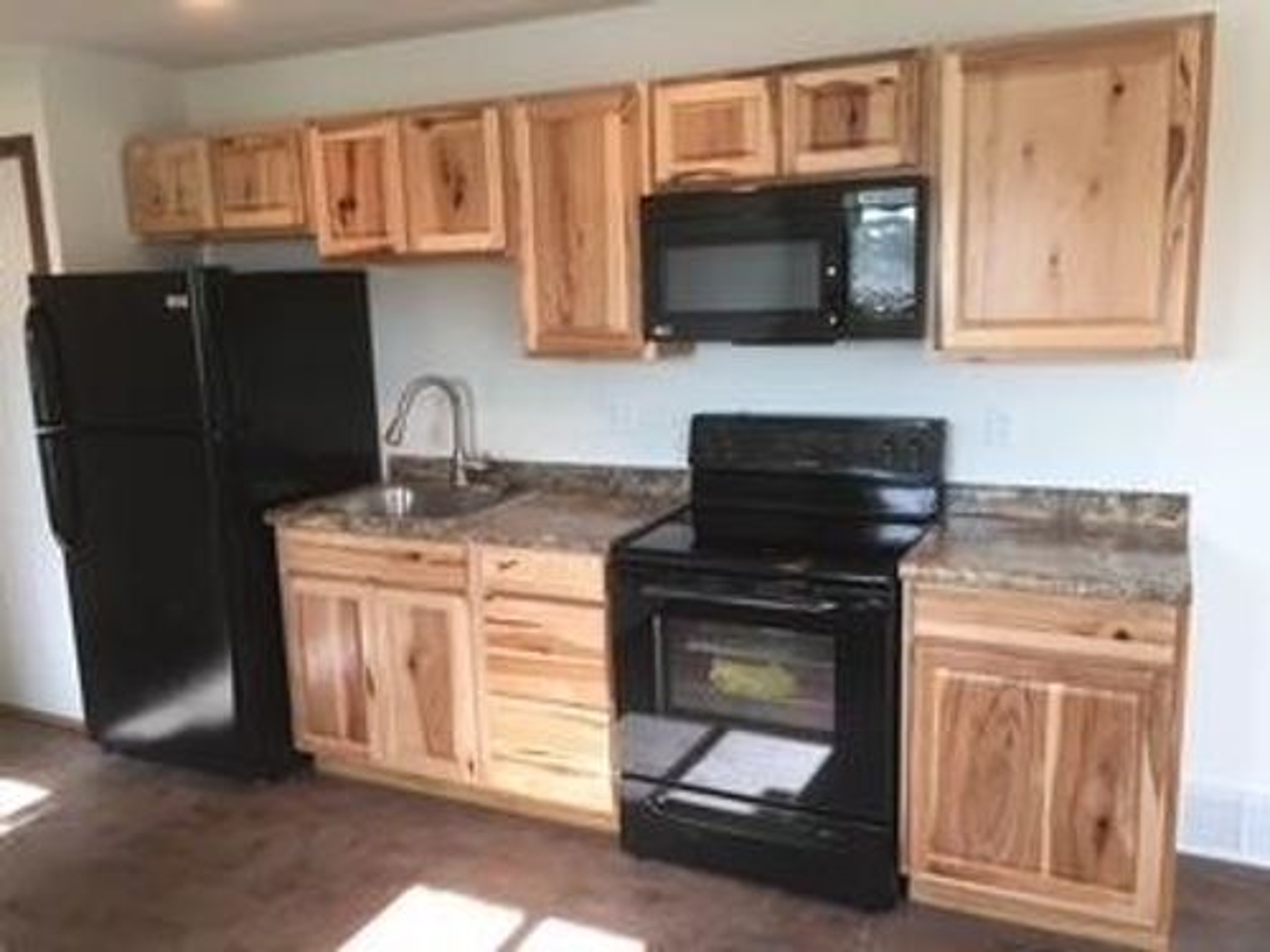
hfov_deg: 61.7
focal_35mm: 29
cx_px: 635
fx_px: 1064
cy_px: 476
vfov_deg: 48.2
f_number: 2.2
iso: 32
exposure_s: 1/30
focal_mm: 4.15
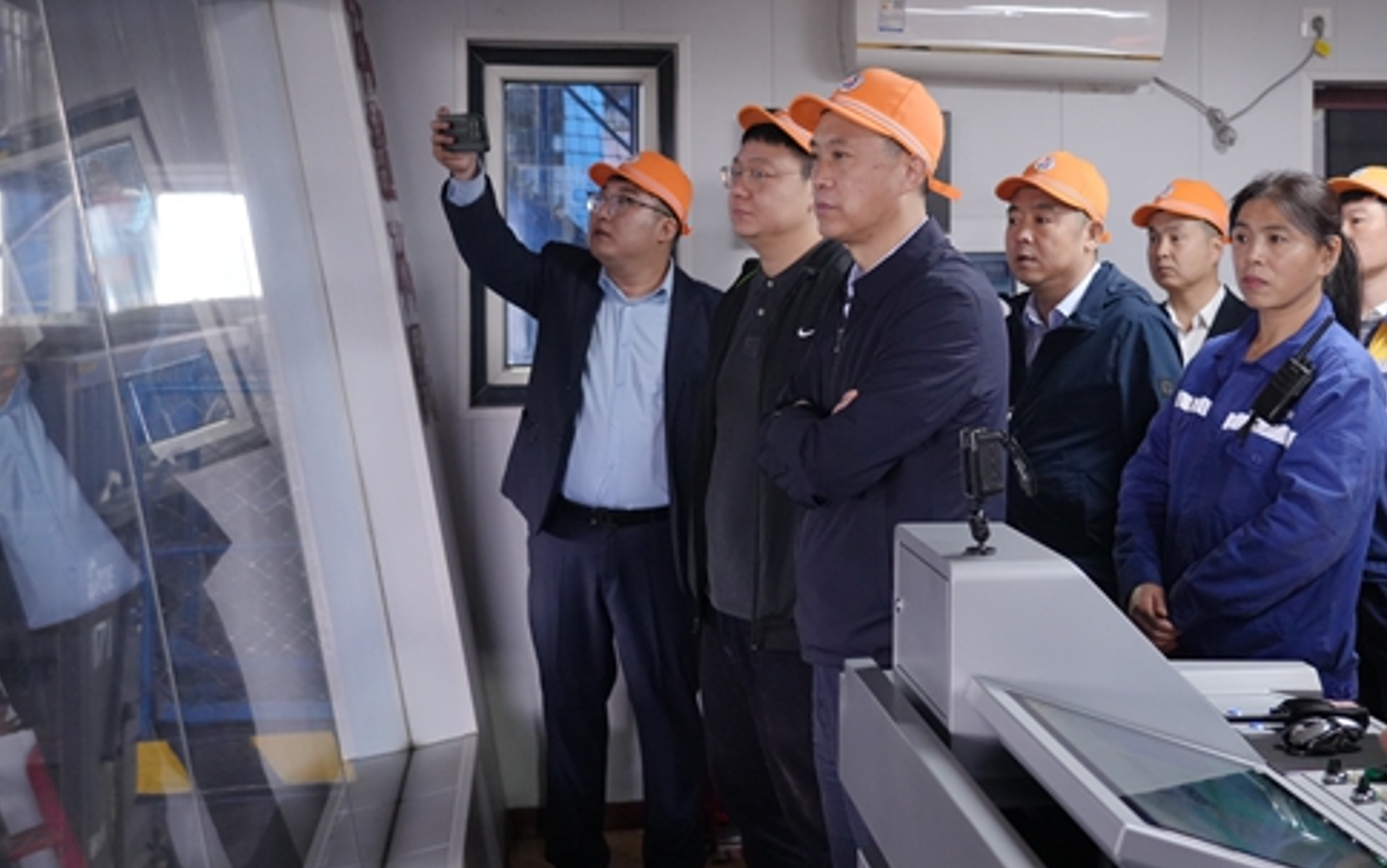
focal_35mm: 48
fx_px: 1815
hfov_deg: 41.6
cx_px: 848
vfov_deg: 26.8
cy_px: 347
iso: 3200
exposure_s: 1/90
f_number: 4
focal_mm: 38
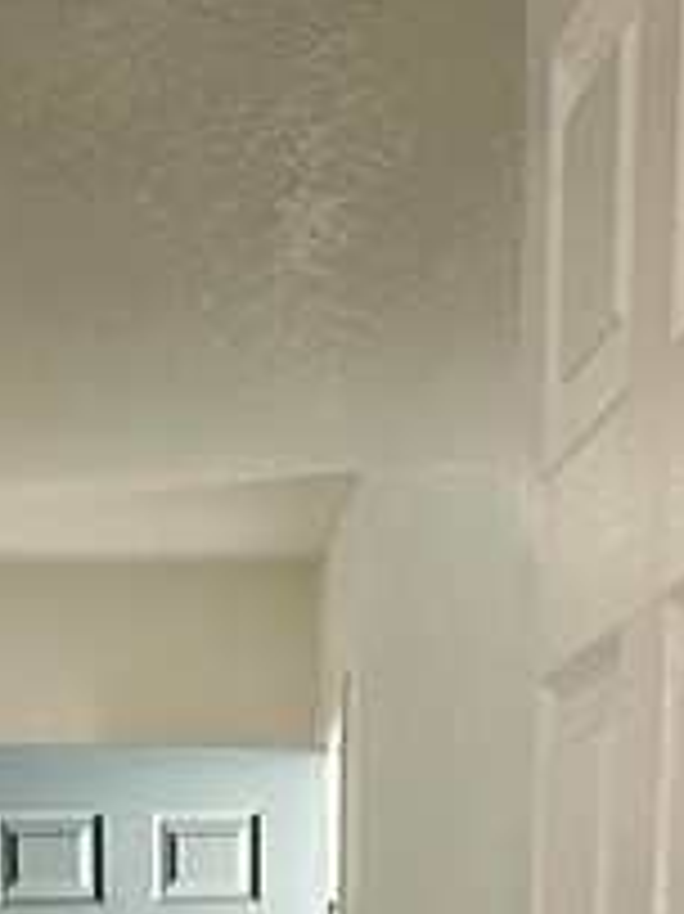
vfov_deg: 14.4
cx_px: -14
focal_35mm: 121
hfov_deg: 12.1
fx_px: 3191
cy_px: 1643
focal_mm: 6.86
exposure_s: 1/40
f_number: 1.78
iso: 640
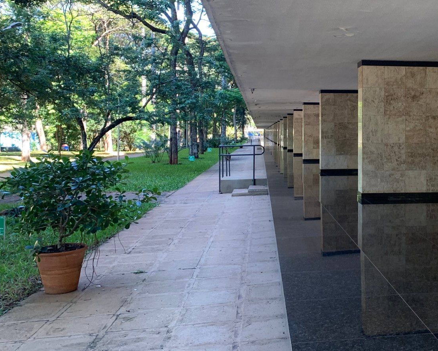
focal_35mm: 44
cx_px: 364
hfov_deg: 39.9
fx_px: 570
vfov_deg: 34.0
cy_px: 130
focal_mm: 4.25
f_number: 1.8
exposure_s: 1/121
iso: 100
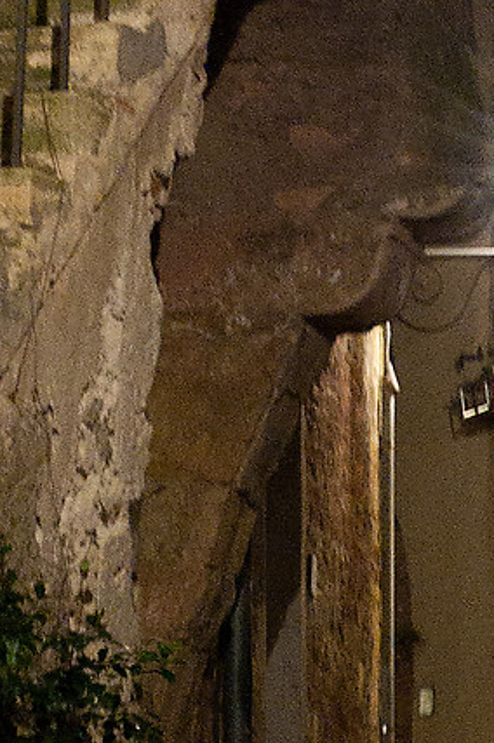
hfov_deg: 4.6
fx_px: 6078
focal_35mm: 295
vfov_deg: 7.0
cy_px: 379
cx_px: 517
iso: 1600
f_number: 5.6
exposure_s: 1/10
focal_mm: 35
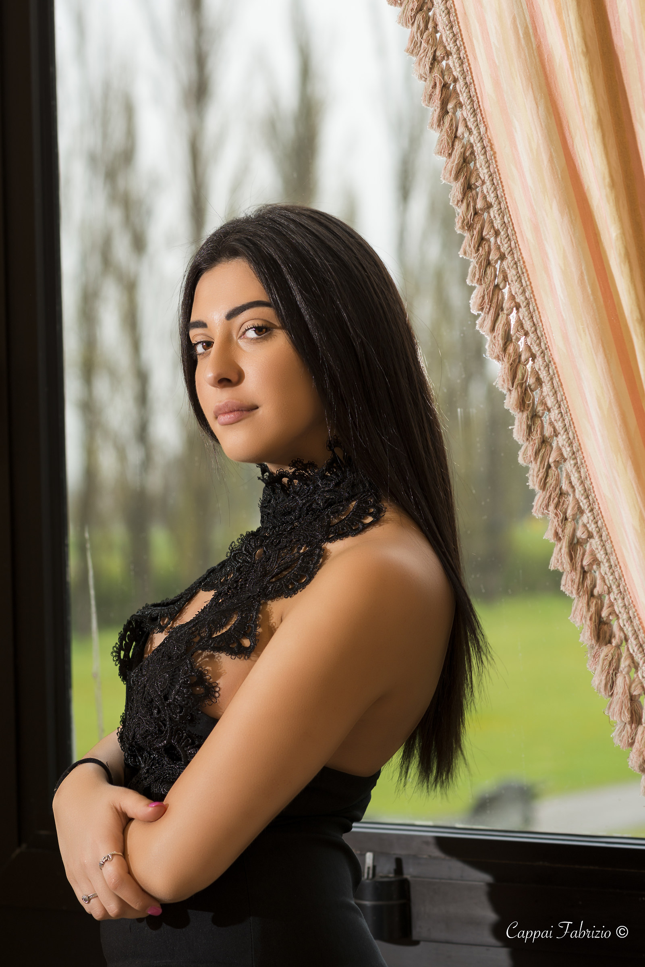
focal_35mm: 85
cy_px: 484
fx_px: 2283
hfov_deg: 16.1
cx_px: 322
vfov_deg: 23.9
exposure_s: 1/60
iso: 160
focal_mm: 85
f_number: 5
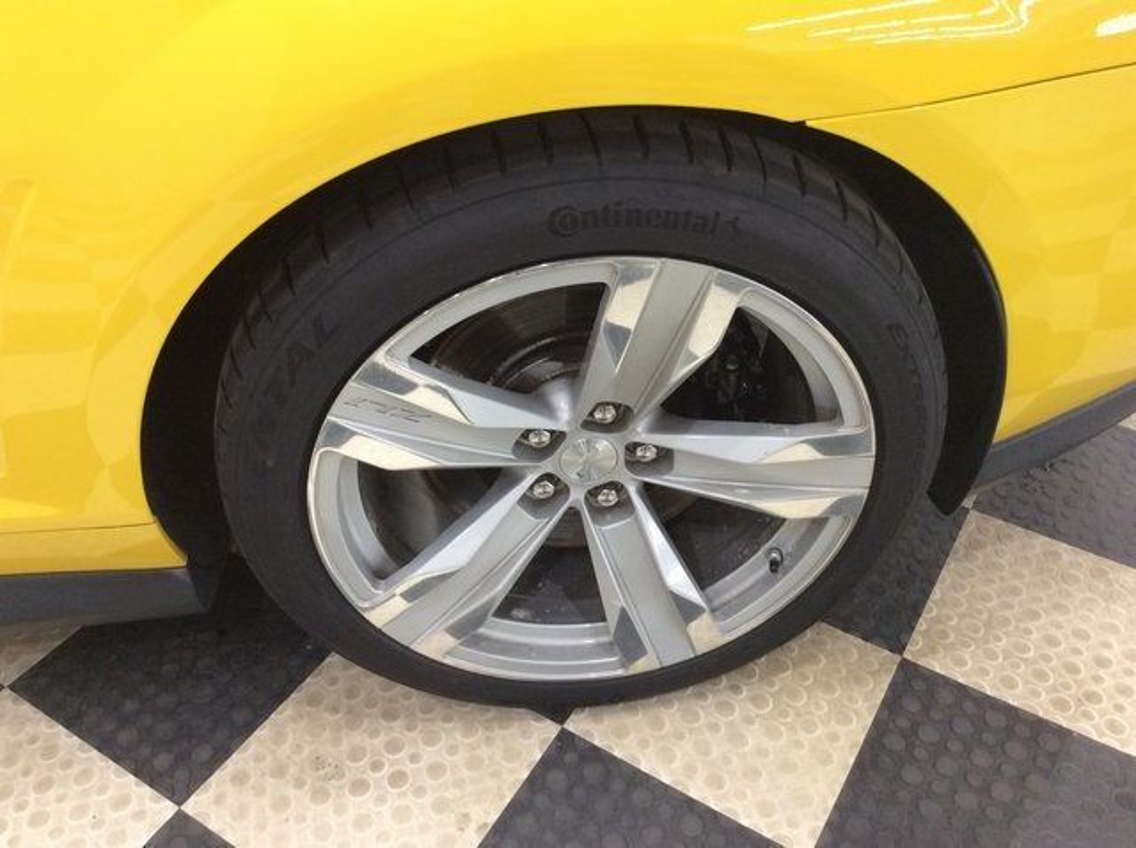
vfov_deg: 44.1
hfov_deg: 56.9
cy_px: 424
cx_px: 568
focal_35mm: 32
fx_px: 1049
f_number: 2.4
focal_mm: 3.3
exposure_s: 1/24
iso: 125
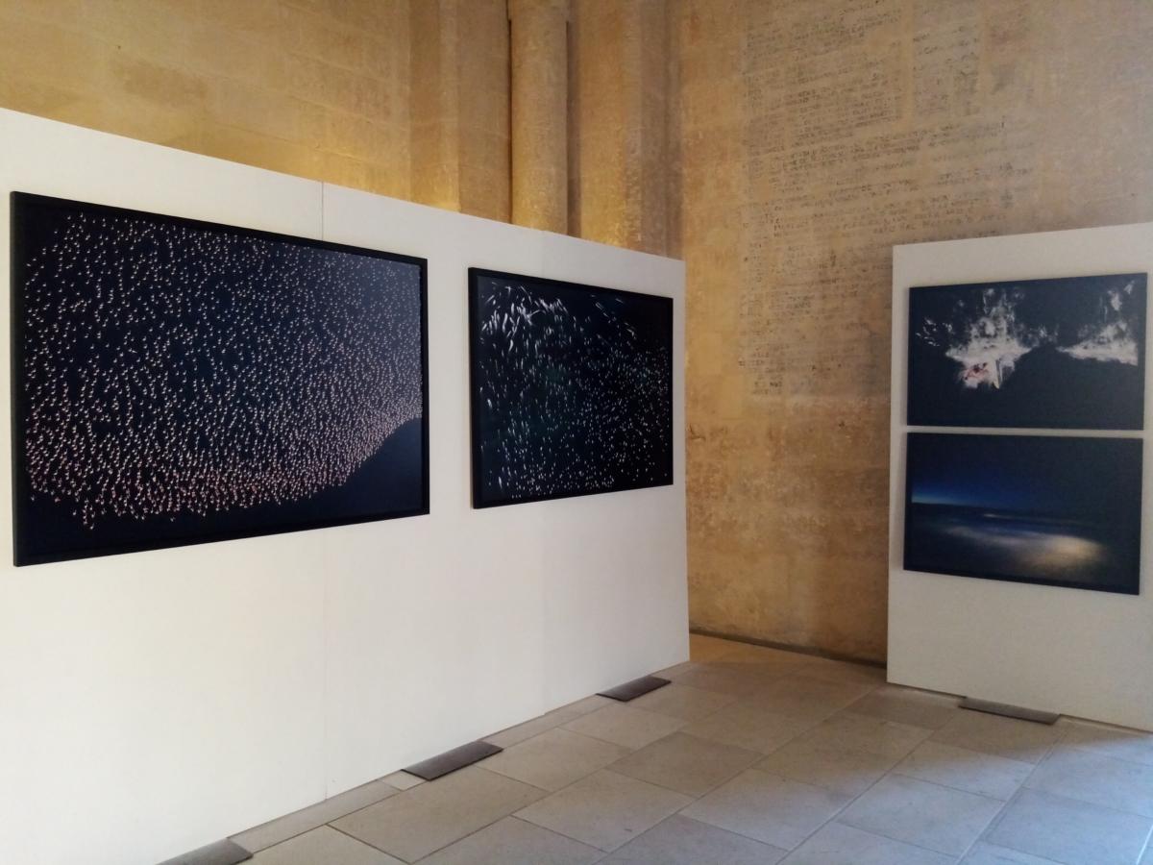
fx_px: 866
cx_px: 576
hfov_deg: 67.3
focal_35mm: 26
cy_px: 432
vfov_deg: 53.1
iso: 359
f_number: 1.8
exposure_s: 1/25
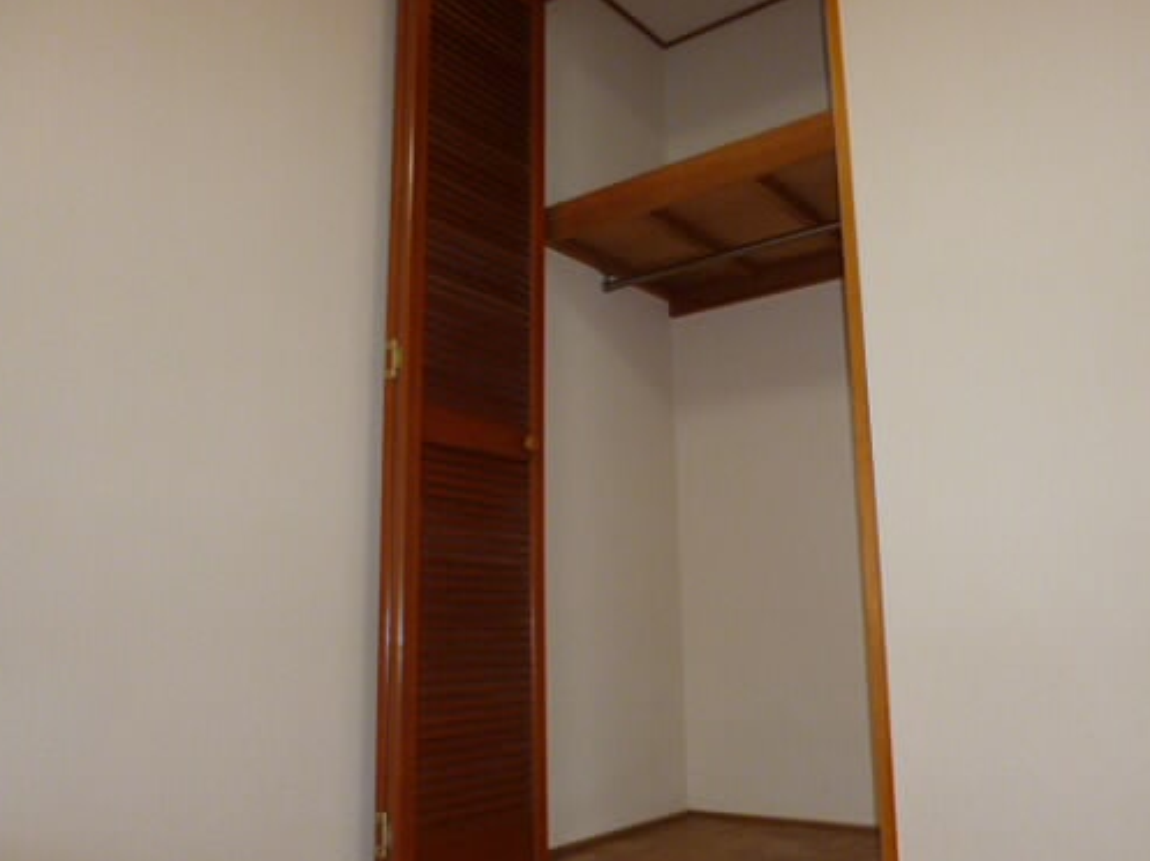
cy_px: 426
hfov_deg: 61.4
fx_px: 963
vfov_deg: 48.2
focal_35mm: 29
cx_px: 659
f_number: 2.5
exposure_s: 1/60
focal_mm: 4.3
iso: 400
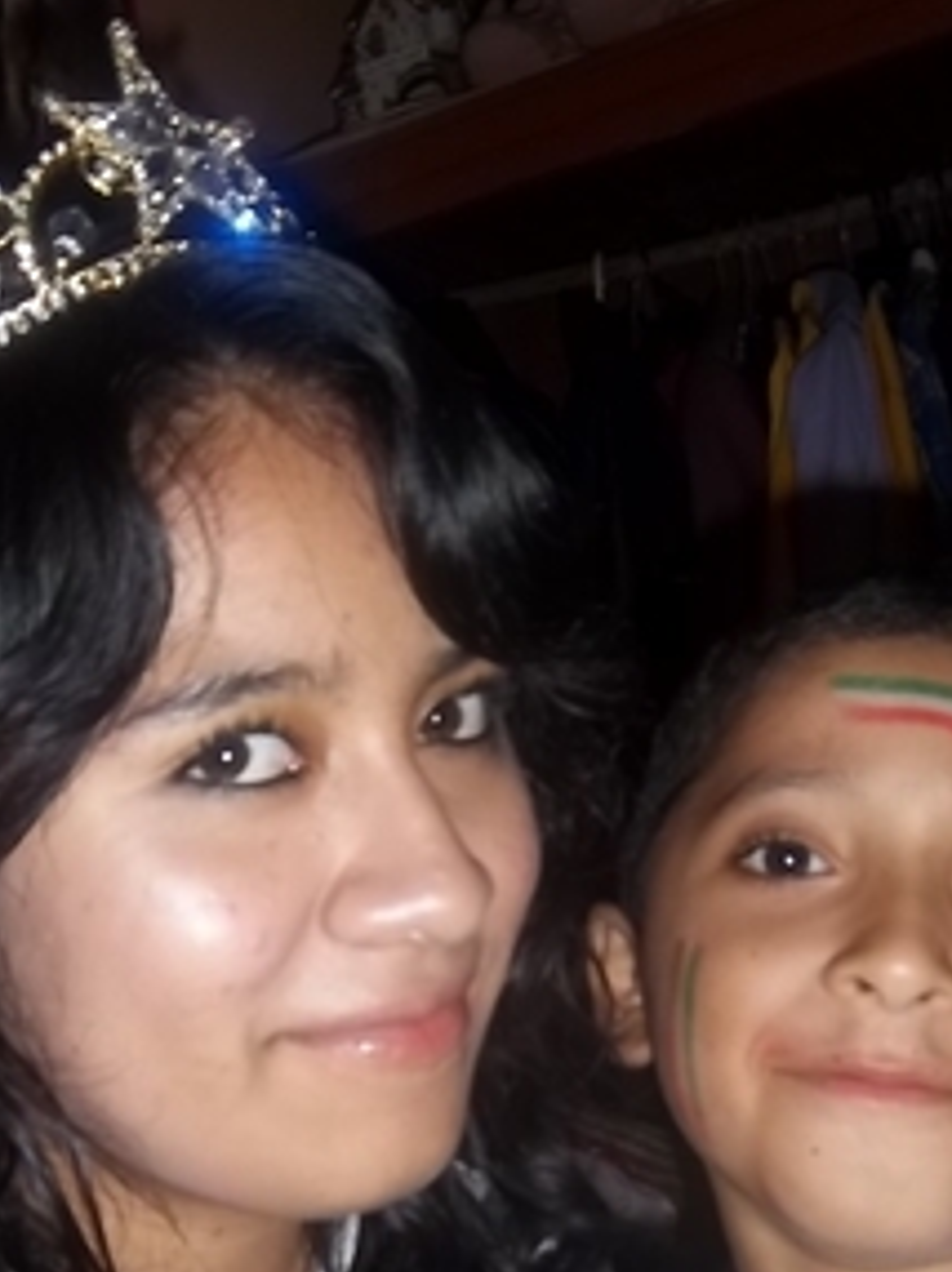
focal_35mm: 47
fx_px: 1726
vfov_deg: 40.2
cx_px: 436
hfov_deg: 30.8
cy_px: 792
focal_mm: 5.05
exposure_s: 1/30
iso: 64
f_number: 3.5
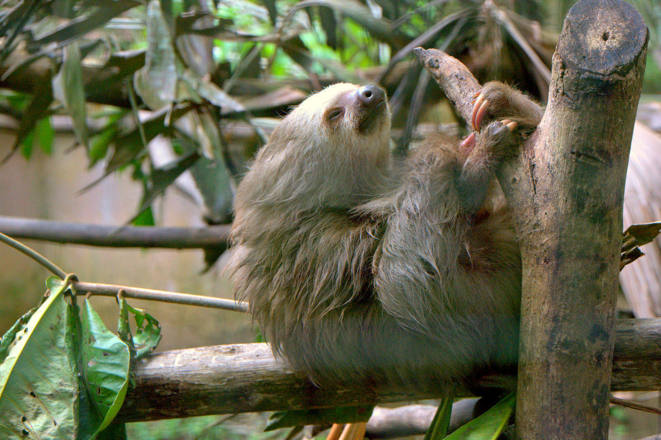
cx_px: 330
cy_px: 220
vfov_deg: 13.0
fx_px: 1927
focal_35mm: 105
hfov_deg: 19.5
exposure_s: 1/200
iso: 1600
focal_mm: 70
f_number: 8
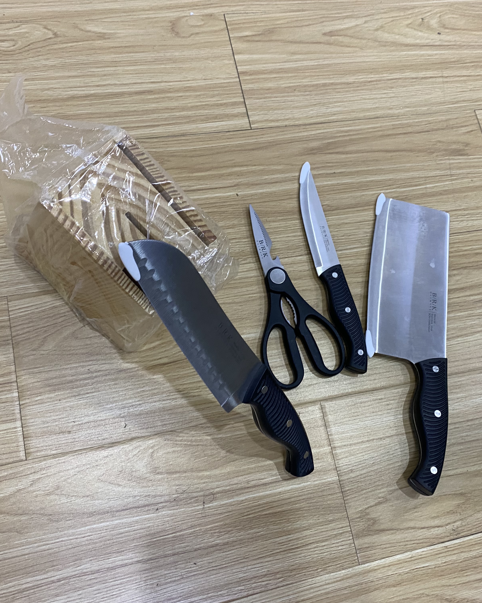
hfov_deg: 43.3
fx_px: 606
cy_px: 303
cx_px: 253
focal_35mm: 34
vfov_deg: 52.8
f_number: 1.8
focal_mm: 4.25
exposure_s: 1/50
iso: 200
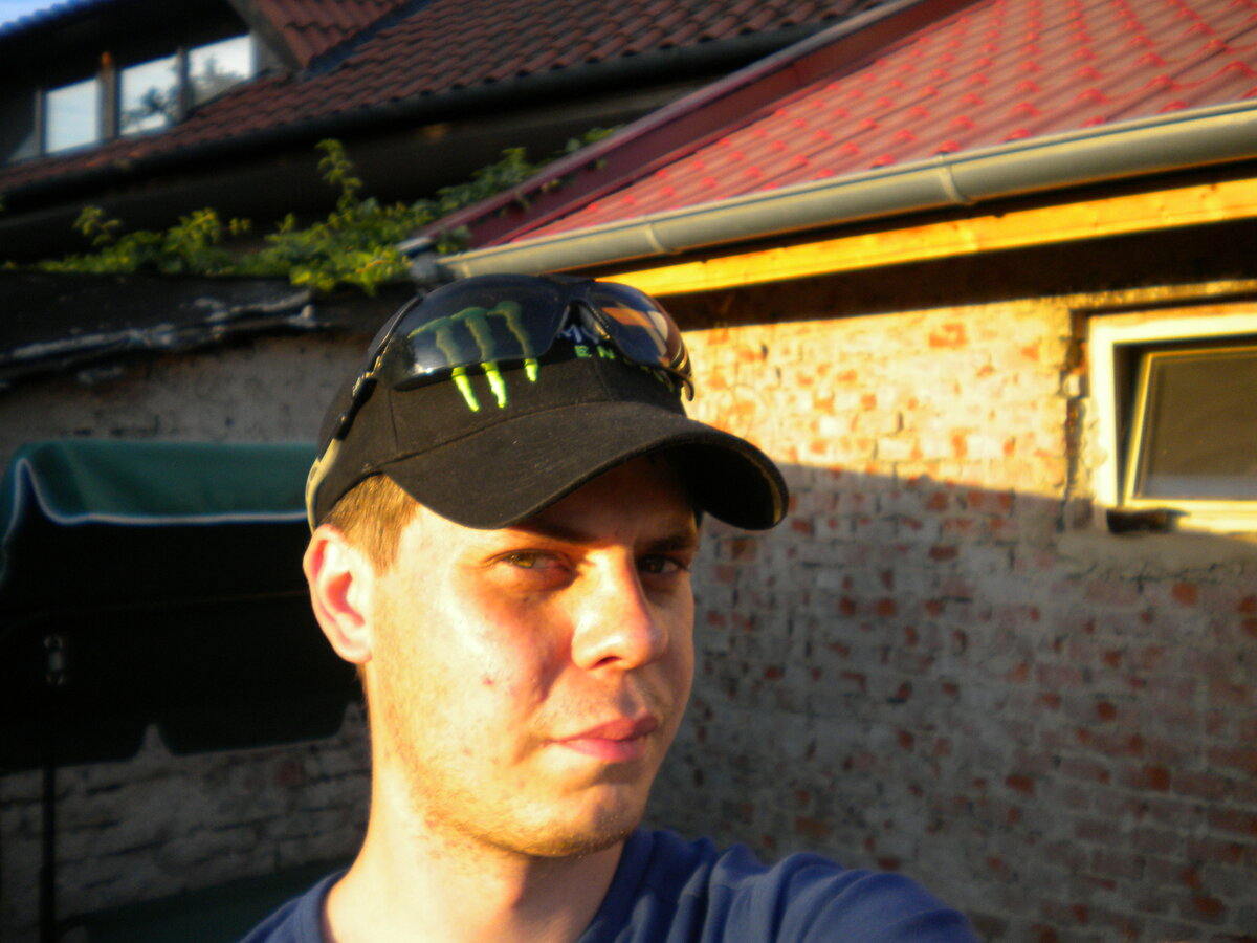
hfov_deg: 52.6
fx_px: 1271
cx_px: 628
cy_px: 472
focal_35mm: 35
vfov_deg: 40.7
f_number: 3.1
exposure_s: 1/428
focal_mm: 6.3
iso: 130
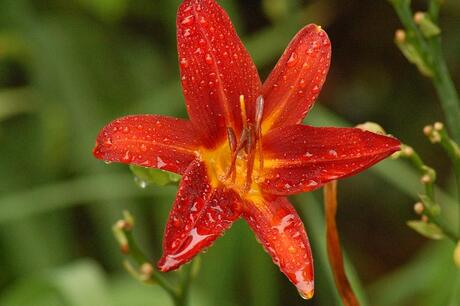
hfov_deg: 5.5
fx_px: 4788
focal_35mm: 375
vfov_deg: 3.7
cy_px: 153
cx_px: 230
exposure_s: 1/125
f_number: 10
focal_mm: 250
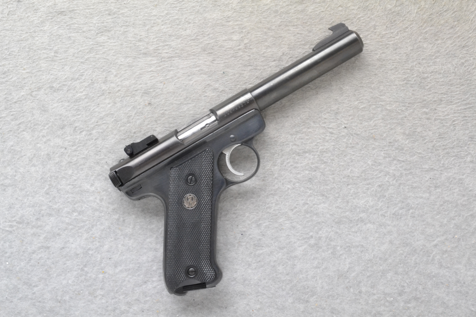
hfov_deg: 38.9
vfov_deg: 26.5
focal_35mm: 51
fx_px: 674
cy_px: 158
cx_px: 238
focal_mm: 34
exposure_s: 1/60
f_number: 20
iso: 3200
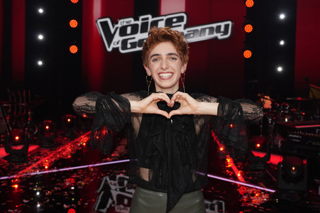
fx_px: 364
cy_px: 106
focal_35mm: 41
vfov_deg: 32.6
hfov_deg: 47.4
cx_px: 160
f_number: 5.6
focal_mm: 41
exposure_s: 1/100
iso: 1600
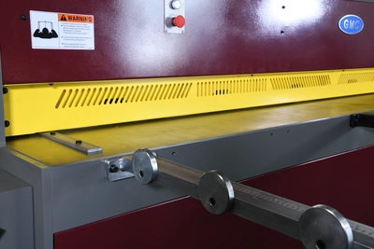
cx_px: 187
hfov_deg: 46.4
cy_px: 124
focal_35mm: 42
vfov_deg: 31.9
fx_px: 436
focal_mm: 28
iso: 400
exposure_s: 1/25
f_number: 8
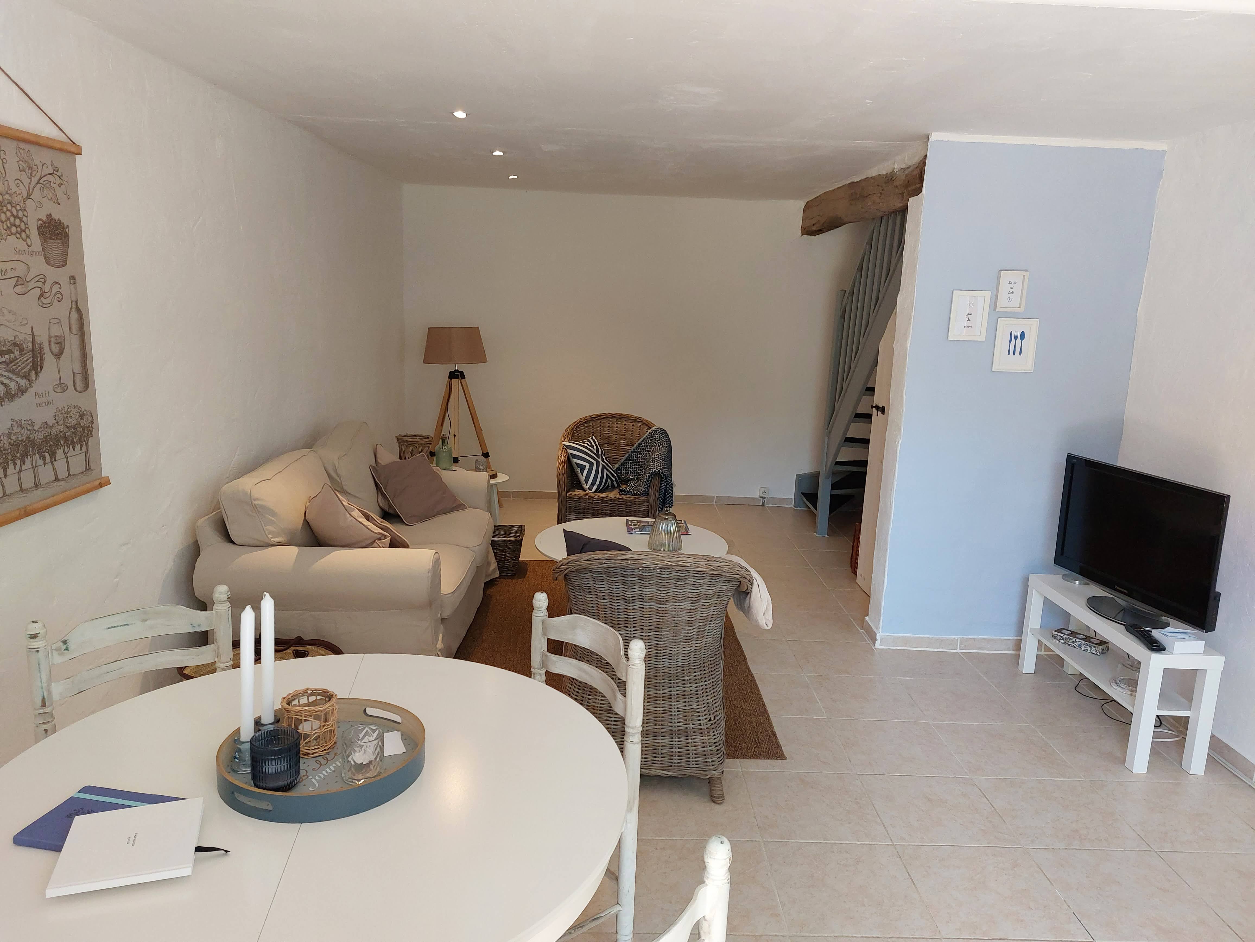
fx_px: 870
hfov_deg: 71.6
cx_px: 628
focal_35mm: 24
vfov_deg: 56.8
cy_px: 471
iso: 160
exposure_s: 1/120
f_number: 1.8
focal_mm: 5.23
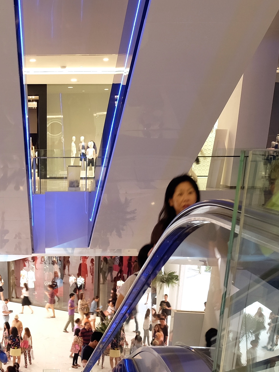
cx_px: 48
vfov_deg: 37.3
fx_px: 494
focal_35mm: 46
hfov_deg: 30.6
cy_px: 363
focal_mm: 10
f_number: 6.4
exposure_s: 1/10
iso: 400
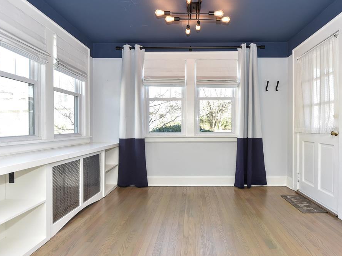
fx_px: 207
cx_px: 191
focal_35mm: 21
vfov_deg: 63.4
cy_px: 127
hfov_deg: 78.7
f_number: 5.6
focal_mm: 19
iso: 800
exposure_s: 1/125
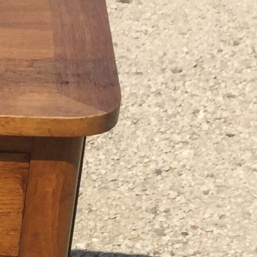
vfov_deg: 9.5
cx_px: -446
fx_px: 1529
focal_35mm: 182
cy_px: 326
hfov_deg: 8.4
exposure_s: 1/1631
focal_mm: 3.3
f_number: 2.4
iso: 25
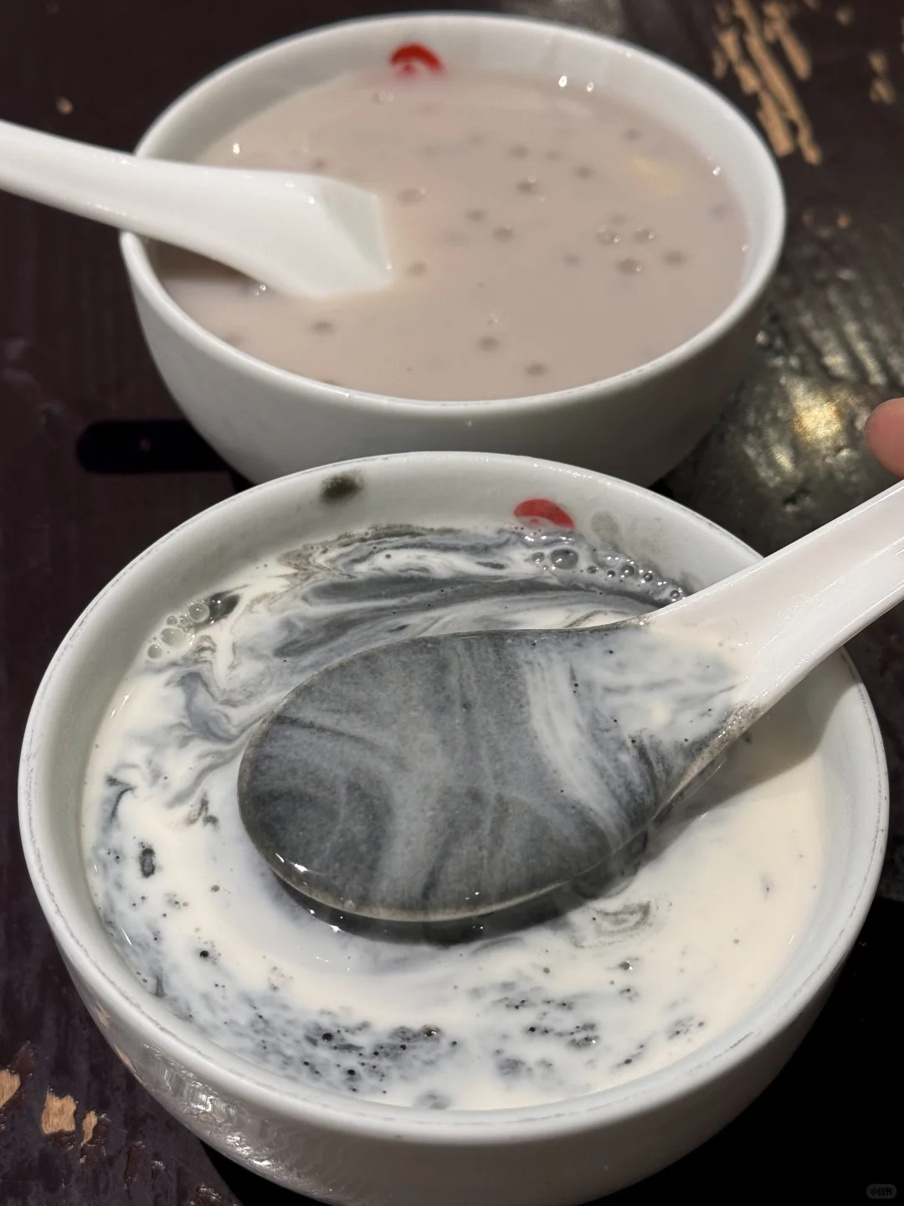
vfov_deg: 39.7
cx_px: 452
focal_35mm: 48
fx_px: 1671
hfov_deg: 30.3
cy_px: 603
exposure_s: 1/50
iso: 64
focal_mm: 6.76
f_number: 1.78
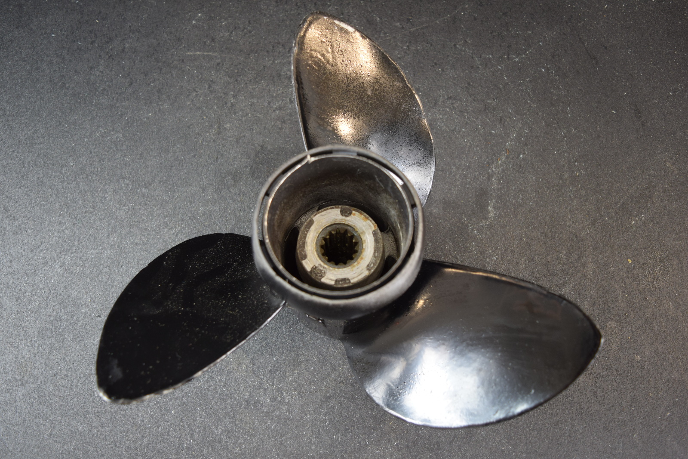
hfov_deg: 61.9
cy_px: 230
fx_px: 573
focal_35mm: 30
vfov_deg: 43.6
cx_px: 344
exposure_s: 1/80
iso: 400
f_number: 4.5
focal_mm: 20
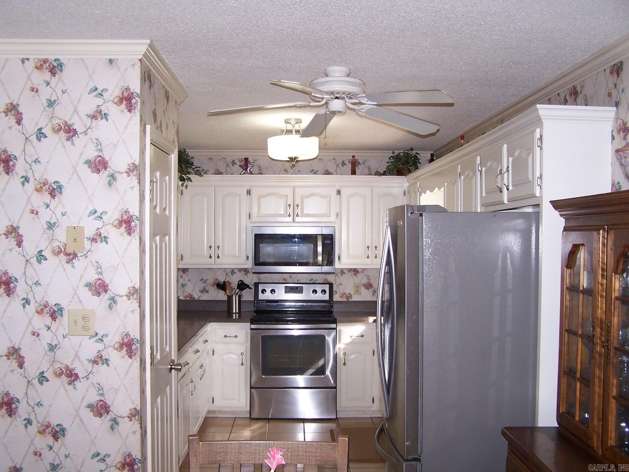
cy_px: 236
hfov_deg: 49.0
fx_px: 690
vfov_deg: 37.7
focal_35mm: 38
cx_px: 314
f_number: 2.8
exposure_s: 1/60
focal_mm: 6.3
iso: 80
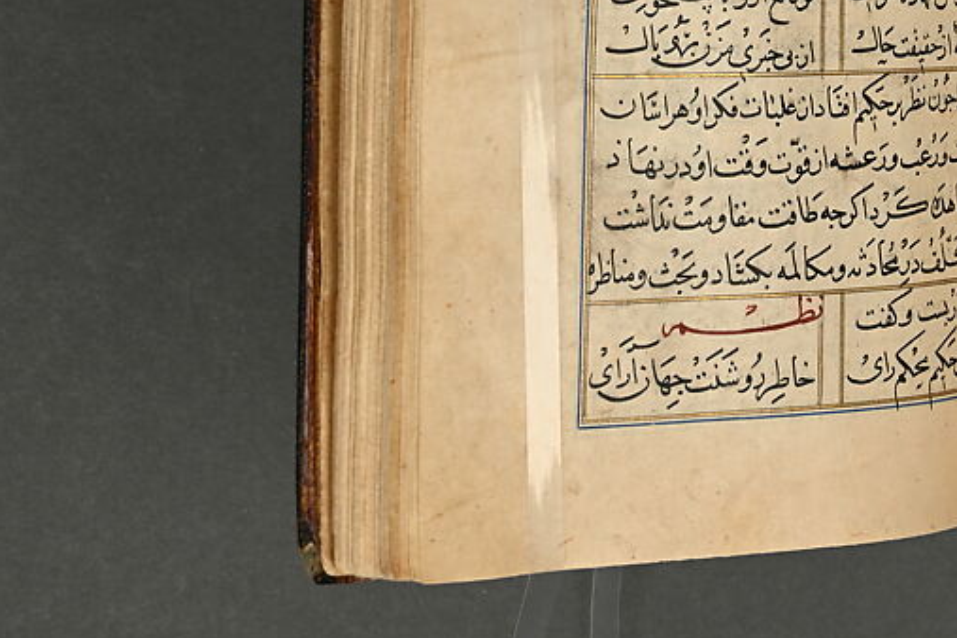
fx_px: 3588
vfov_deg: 10.0
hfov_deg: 14.8
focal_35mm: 135
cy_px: -106
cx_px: 1093
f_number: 13
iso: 250
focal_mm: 57
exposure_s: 1/30
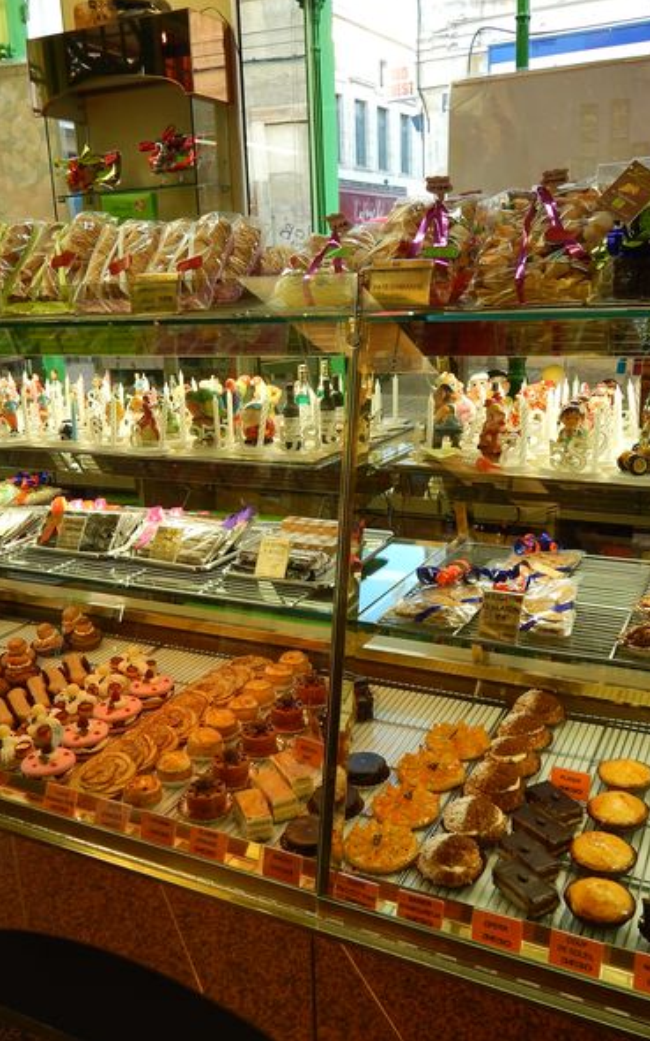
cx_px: 303
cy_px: 514
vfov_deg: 58.2
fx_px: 936
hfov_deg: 38.3
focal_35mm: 33
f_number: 3
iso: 125
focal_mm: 4
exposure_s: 1/60
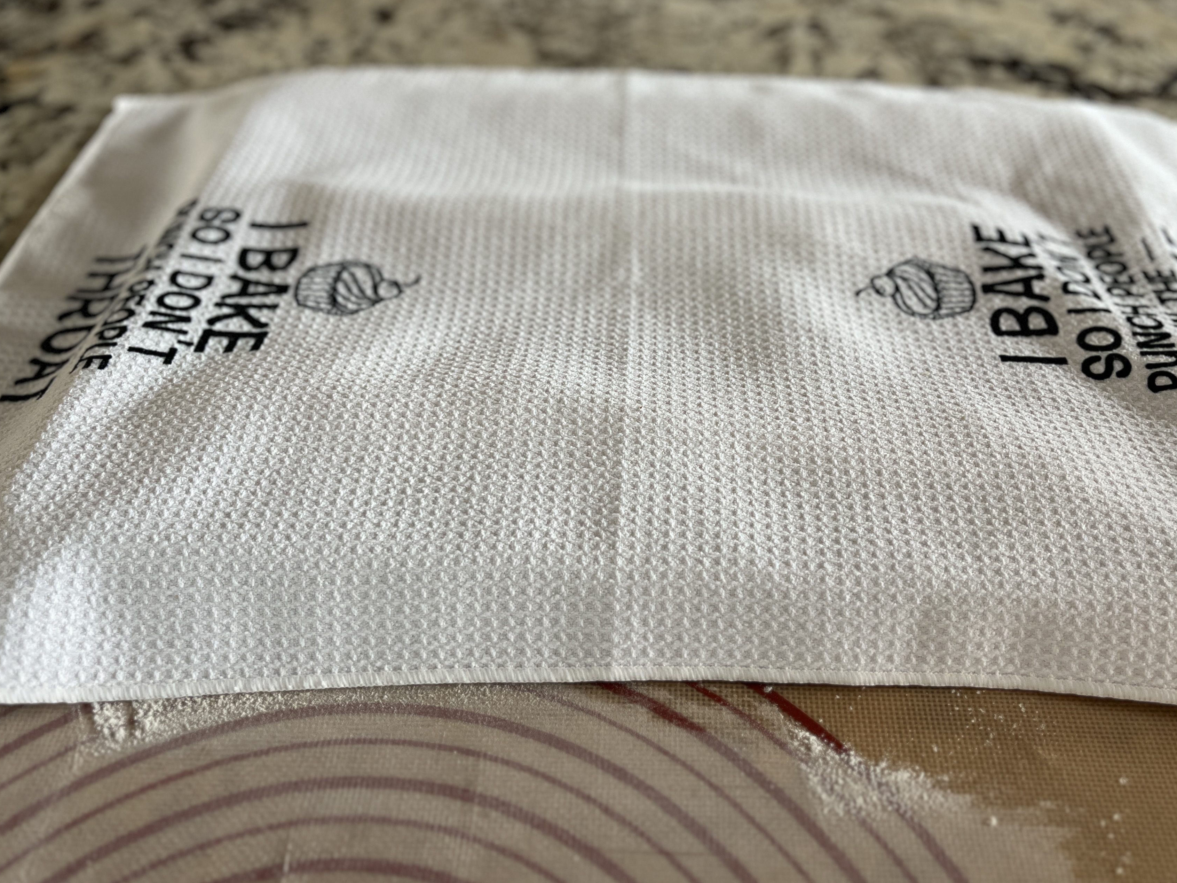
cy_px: 429
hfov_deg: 58.3
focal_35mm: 31
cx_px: 641
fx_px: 1054
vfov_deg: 45.4
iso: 250
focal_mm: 5.1
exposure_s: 1/60
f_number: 1.6
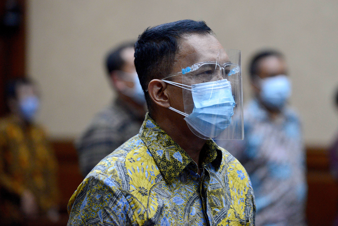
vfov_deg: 9.5
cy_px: 113
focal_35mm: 145
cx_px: 169
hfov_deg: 14.1
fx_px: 1362
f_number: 3.2
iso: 3200
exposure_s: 1/80
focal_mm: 145
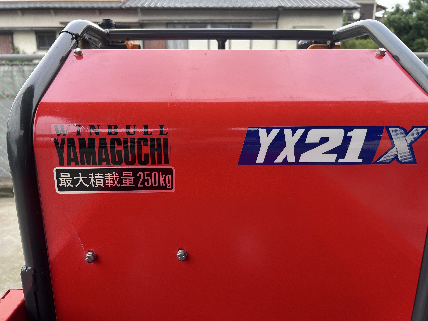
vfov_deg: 53.1
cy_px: 160
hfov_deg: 67.3
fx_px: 321
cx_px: 214
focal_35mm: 26
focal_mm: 5.7
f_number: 1.5
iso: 50
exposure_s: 1/327
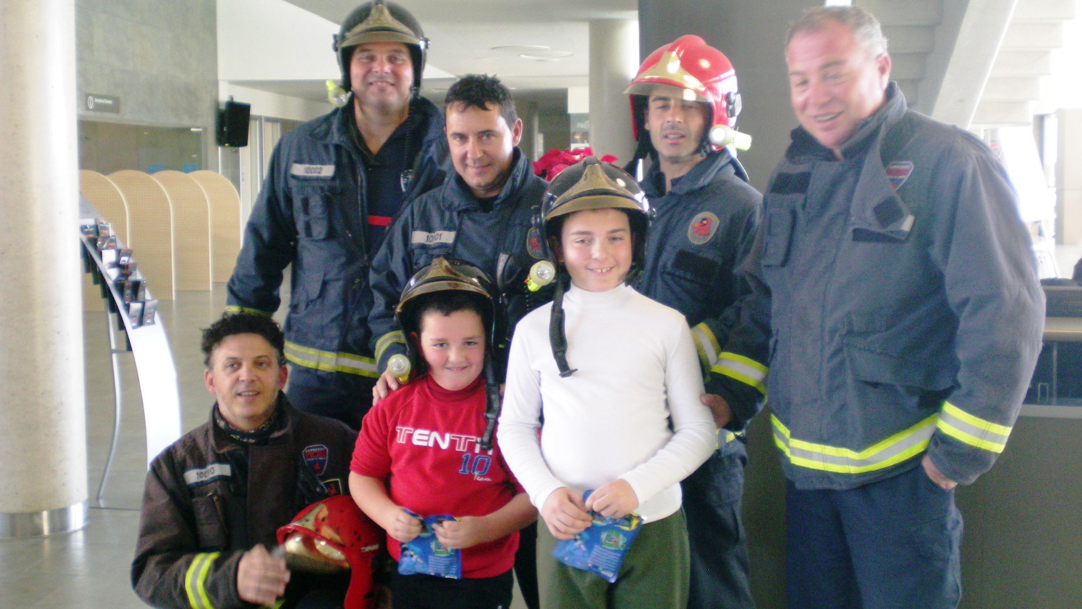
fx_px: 1377
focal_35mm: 48
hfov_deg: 42.9
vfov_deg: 24.9
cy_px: 262
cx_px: 541
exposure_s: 1/39
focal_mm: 7.4
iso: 200
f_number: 3.5
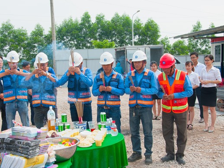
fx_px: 323
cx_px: 95
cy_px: 85
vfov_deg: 29.1
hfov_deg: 38.1
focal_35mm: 50
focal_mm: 30
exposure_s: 1/500
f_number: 11
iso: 800
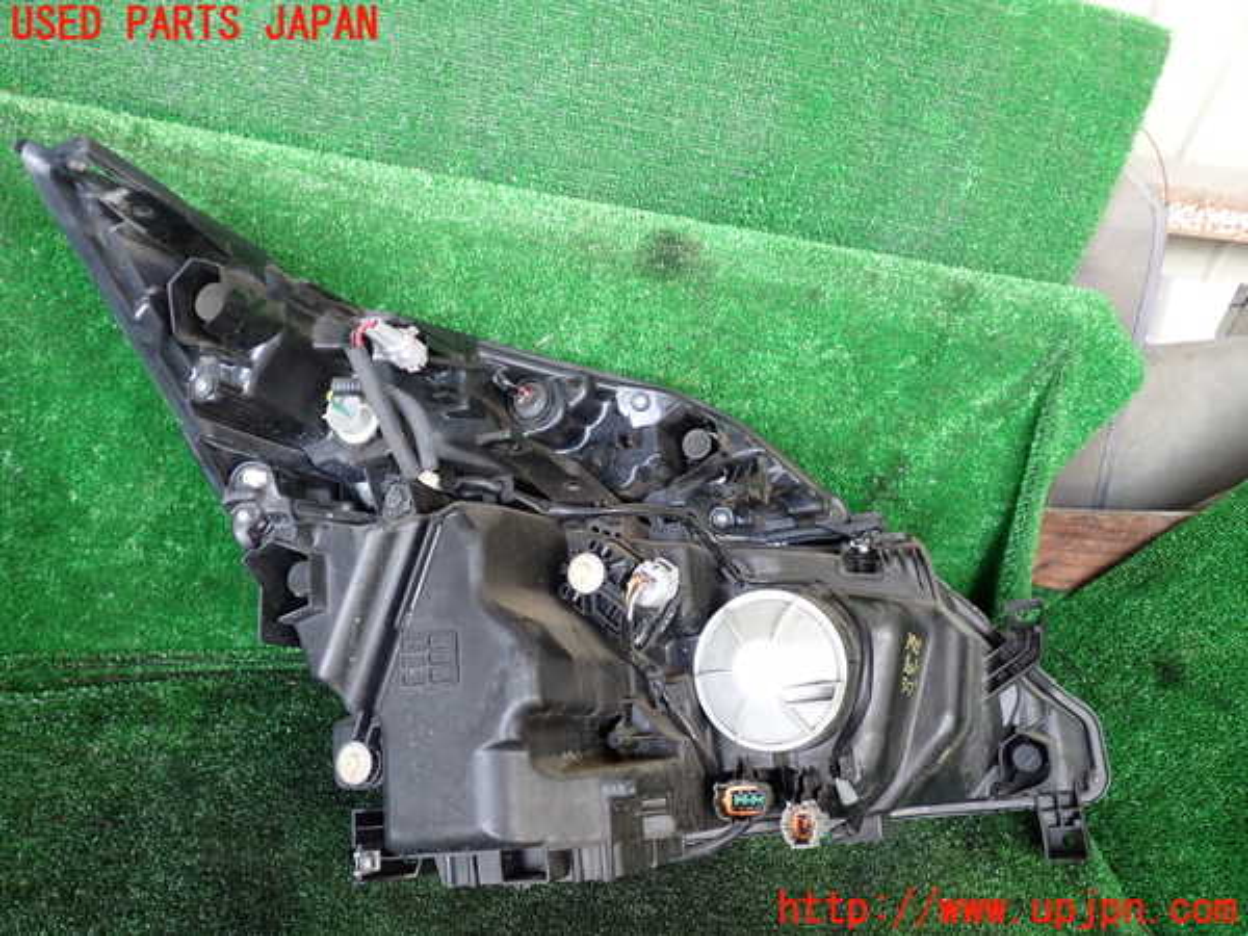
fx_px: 1082
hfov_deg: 60.0
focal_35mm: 30
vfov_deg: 46.8
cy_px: 468
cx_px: 624
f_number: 2.3
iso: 200
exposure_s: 1/40
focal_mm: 5.4
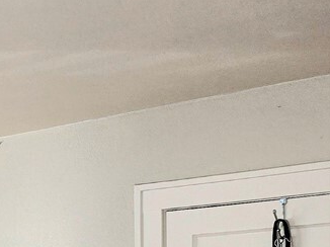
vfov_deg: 12.6
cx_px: -474
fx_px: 1076
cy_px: 337
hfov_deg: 13.0
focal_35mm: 113
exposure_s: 1/120
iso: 40
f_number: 1.7
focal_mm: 6.3
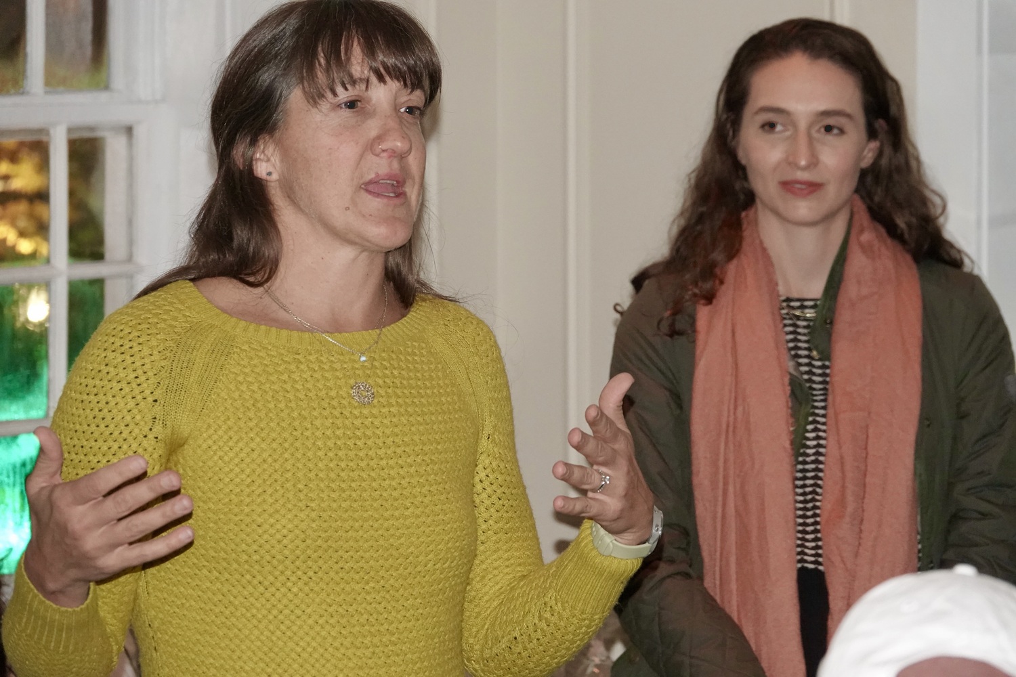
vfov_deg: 7.5
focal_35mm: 184
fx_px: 5192
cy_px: 338
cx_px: 508
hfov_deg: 11.2
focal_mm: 67.46
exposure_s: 1/60
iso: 1600
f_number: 4
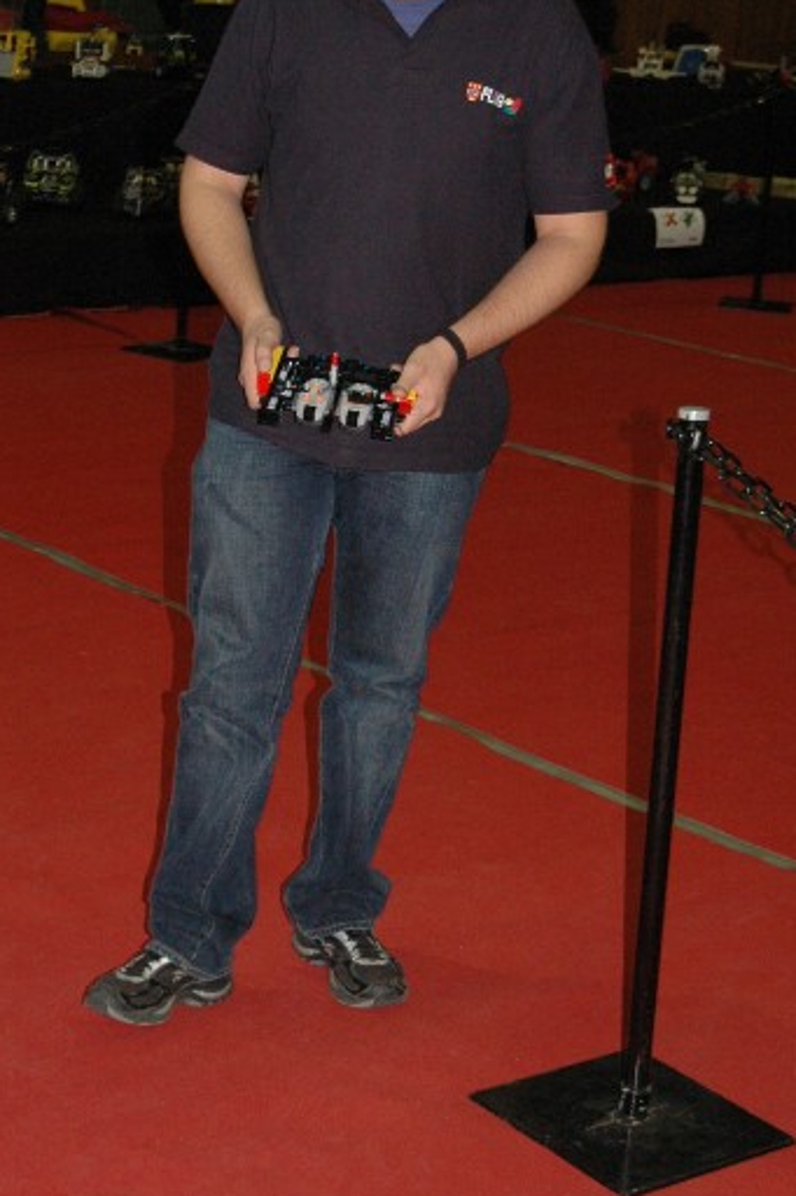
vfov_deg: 27.0
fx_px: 2489
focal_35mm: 75
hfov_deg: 18.0
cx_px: 190
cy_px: 631
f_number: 3.8
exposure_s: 1/60
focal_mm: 25
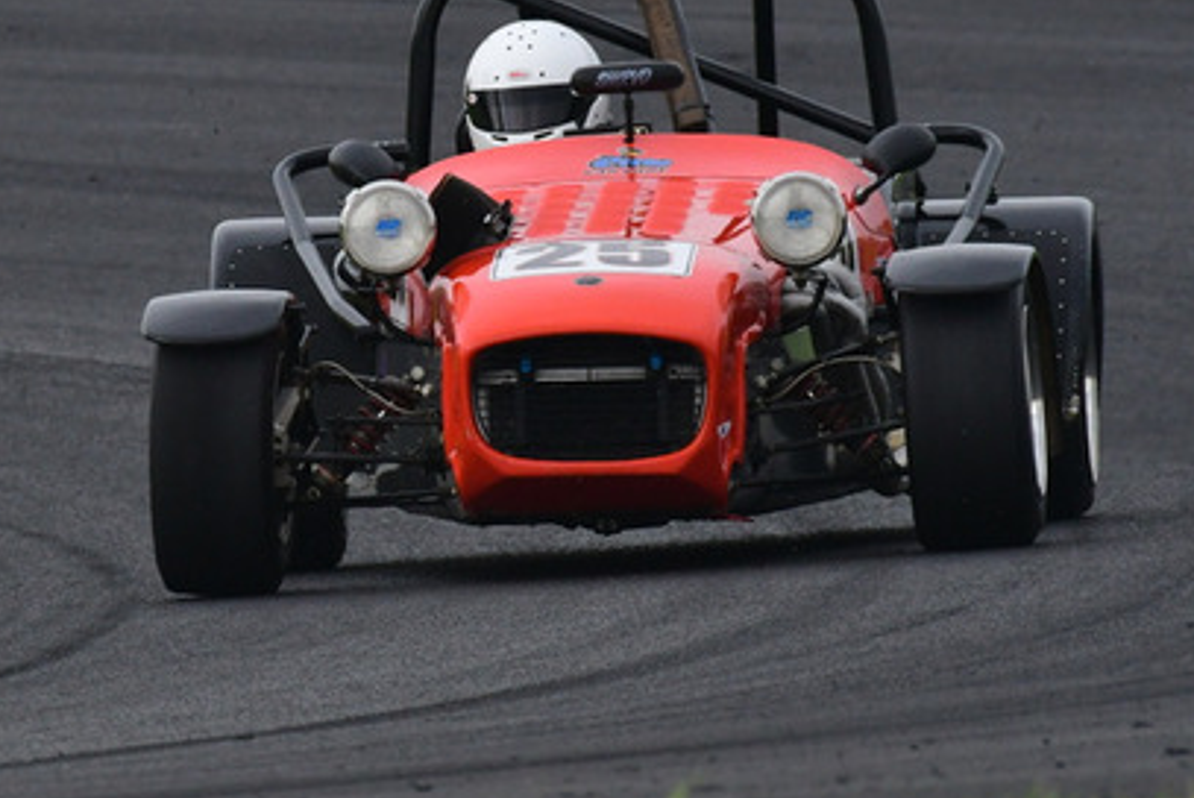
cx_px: 188
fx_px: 48954
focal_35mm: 1475
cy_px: 97
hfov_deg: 1.4
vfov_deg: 0.9
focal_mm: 500
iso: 1250
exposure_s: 1/640
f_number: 11
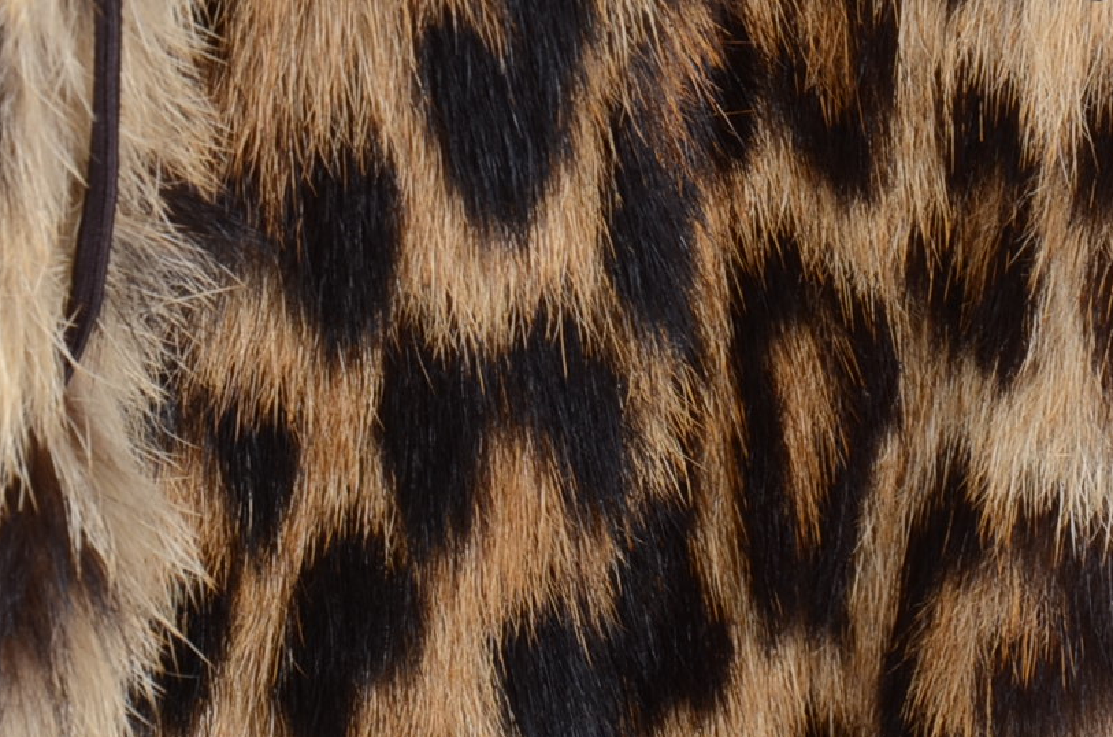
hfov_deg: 4.3
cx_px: 604
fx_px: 14729
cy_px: -153
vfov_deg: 2.9
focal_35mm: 478
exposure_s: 1/160
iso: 125
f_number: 11
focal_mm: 105
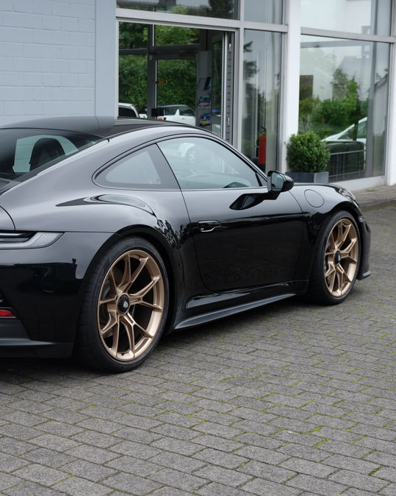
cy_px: 249
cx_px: 48
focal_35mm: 67
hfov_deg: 22.3
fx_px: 982
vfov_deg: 28.3
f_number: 4.5
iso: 200
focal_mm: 31.5
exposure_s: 1/150
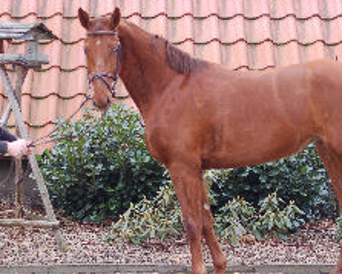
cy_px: 170
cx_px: 281
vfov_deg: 12.3
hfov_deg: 15.1
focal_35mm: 126
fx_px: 1277
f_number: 2.2
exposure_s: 1/640
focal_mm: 50
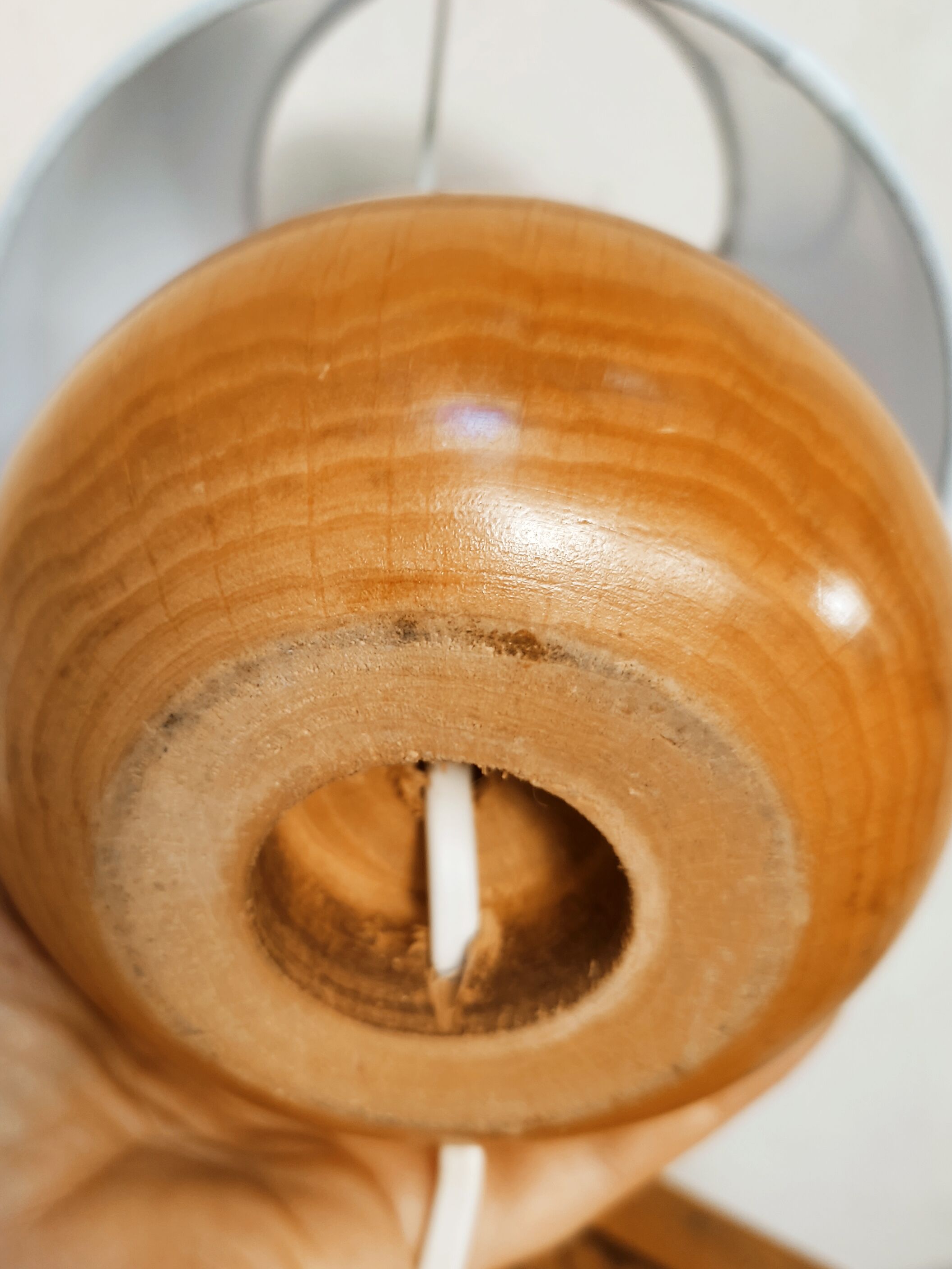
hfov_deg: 38.3
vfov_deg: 50.1
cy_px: 684
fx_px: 1357
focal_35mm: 37
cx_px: 337
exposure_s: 1/33
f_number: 1.79
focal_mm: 4.74
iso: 187
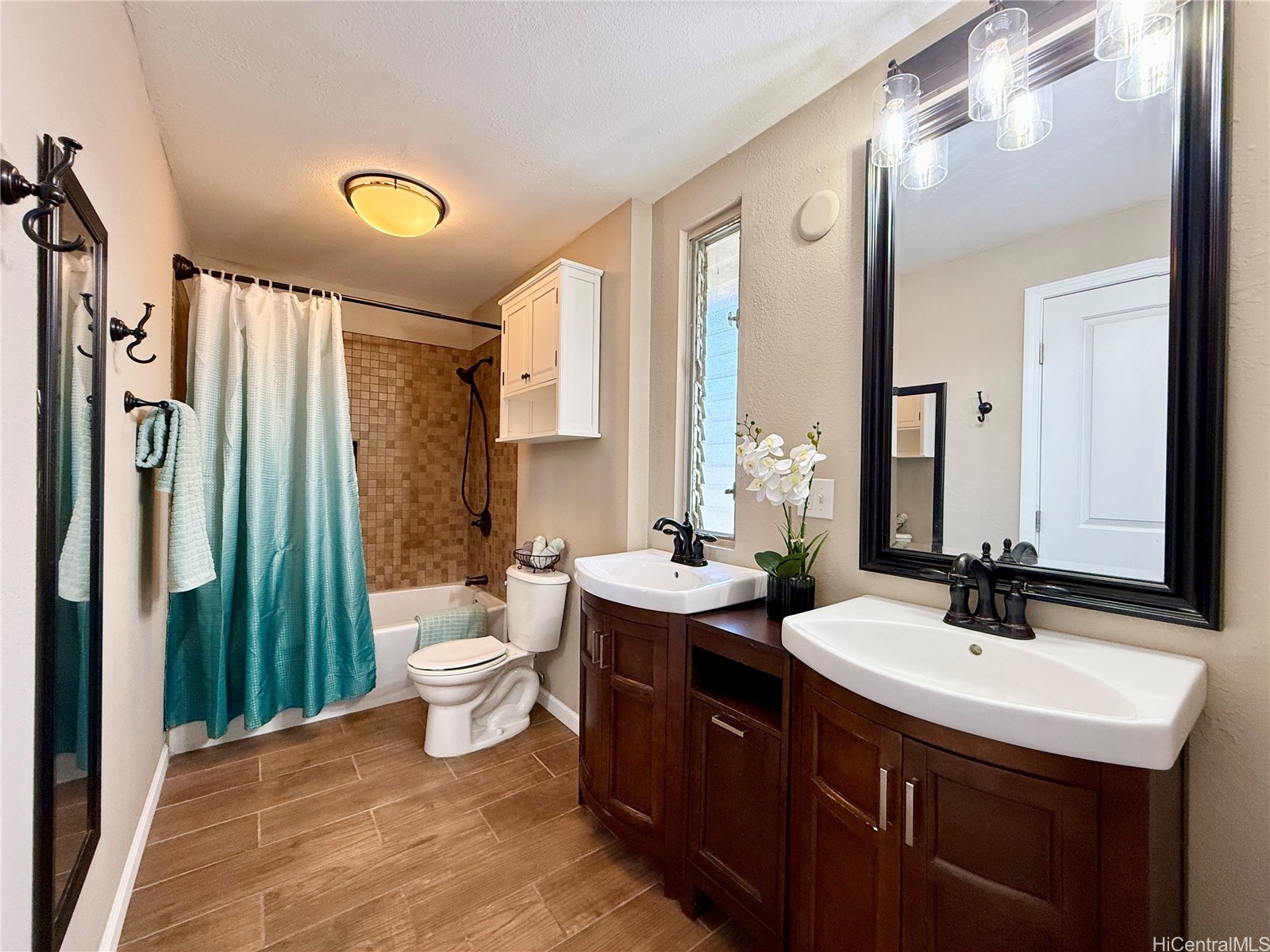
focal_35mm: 14
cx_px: 635
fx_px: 514
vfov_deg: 85.7
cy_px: 476
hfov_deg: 102.1
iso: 250
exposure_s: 1/120
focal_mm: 2.22
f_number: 2.2
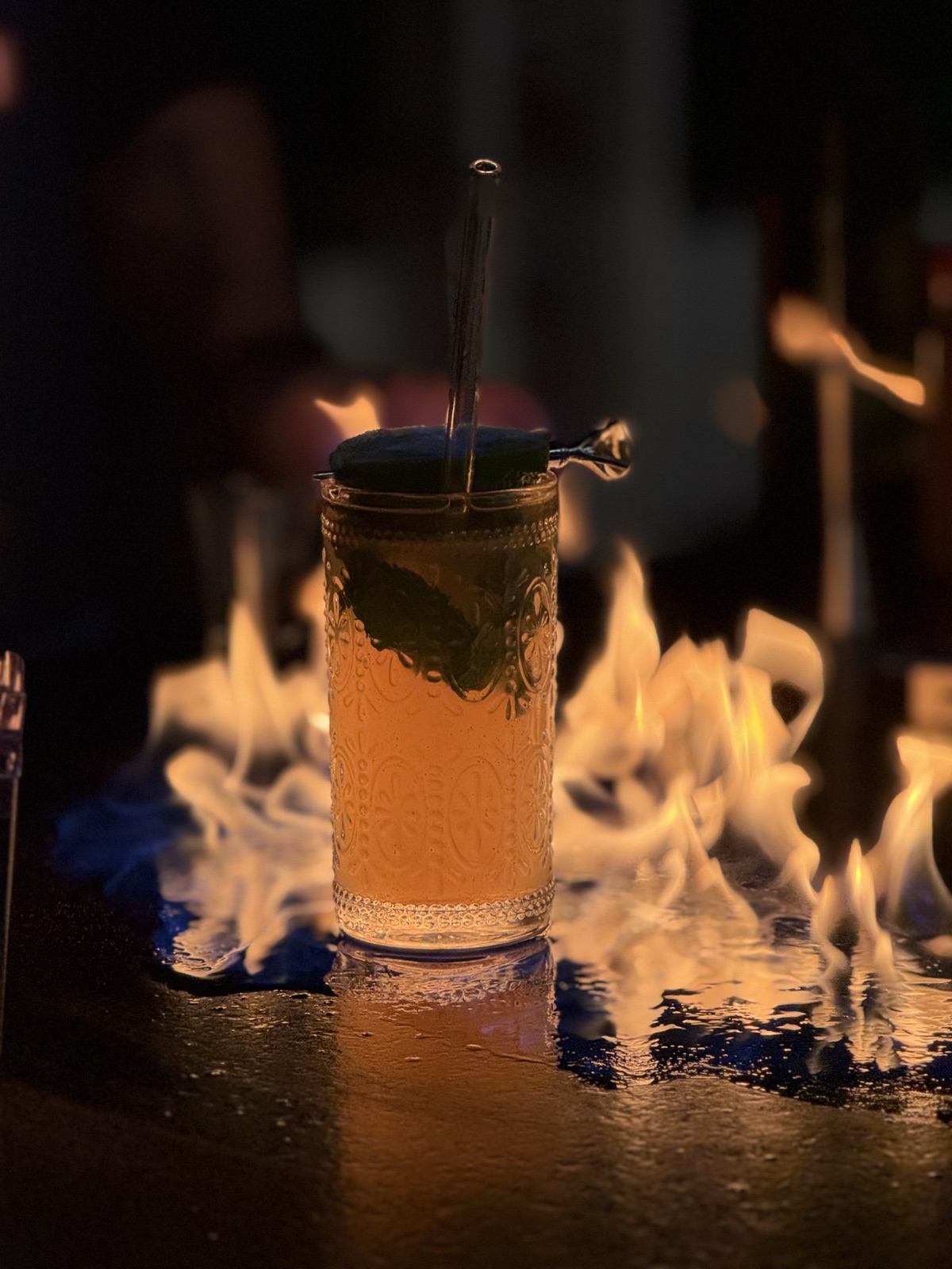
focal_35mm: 120
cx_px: 476
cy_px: 634
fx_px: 4400
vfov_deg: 16.4
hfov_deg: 12.3
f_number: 2.8
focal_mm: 15.66
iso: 400
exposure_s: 1/120
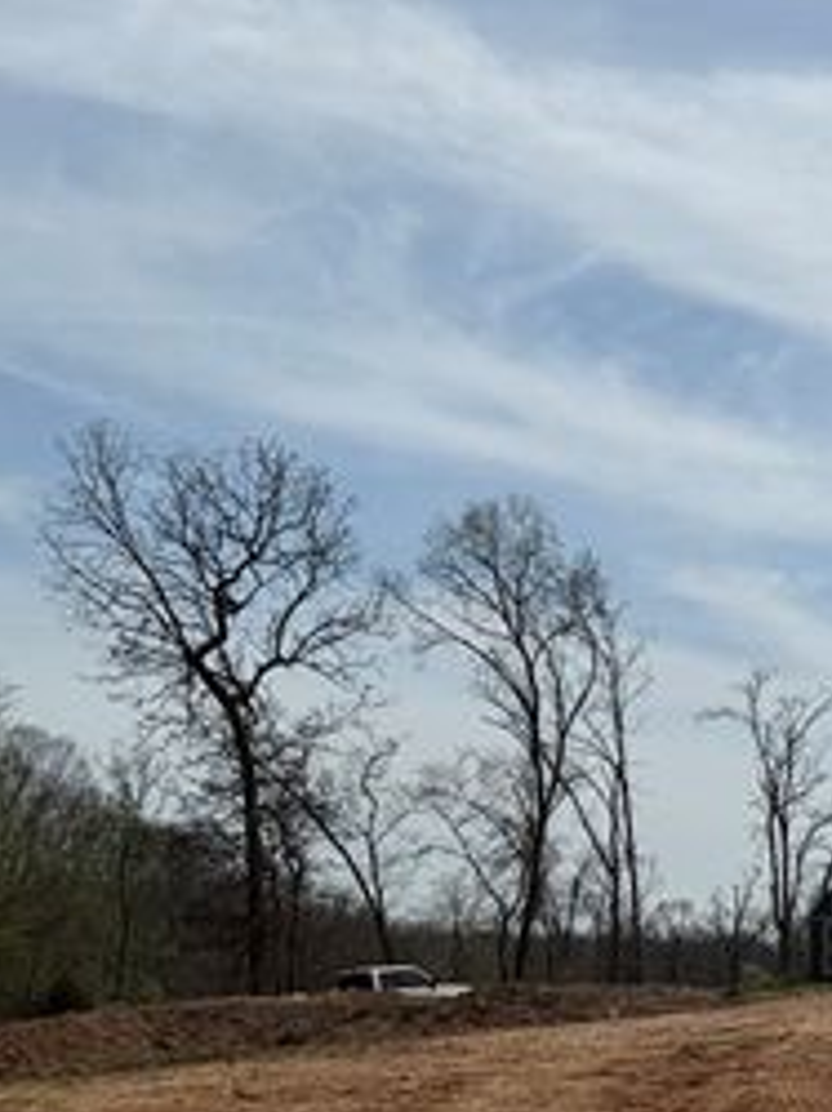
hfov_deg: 22.3
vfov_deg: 29.5
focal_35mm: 64
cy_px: 910
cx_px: 752
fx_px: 2055
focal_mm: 6.76
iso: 80
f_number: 1.78
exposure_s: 1/14286
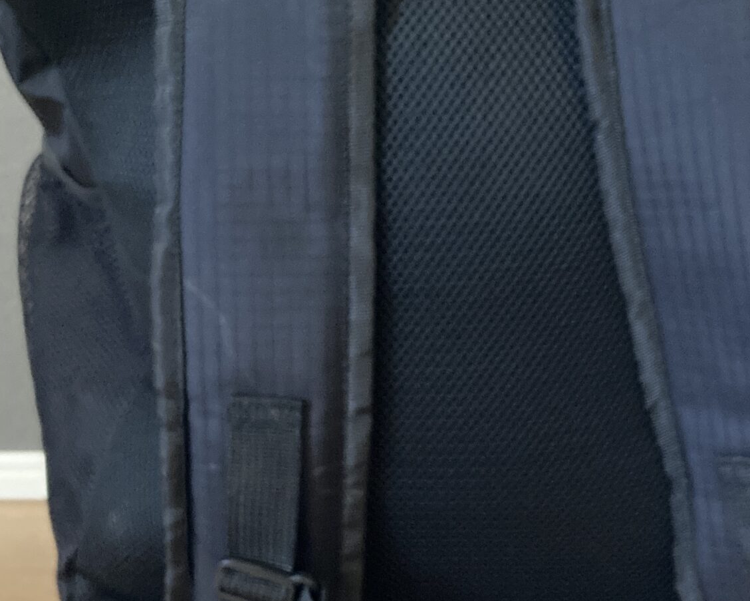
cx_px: 516
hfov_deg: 30.2
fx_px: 1377
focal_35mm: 62
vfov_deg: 24.6
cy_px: 318
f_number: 1.8
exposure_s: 1/20
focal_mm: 3.99
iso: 640
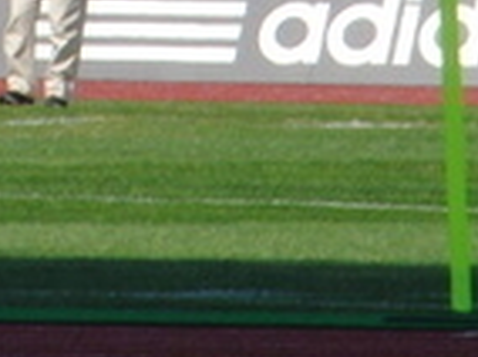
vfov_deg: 1.1
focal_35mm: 1353
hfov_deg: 1.5
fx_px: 18652
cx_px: -209
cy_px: -509
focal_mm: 43
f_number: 16.1
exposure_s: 1/60
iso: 100
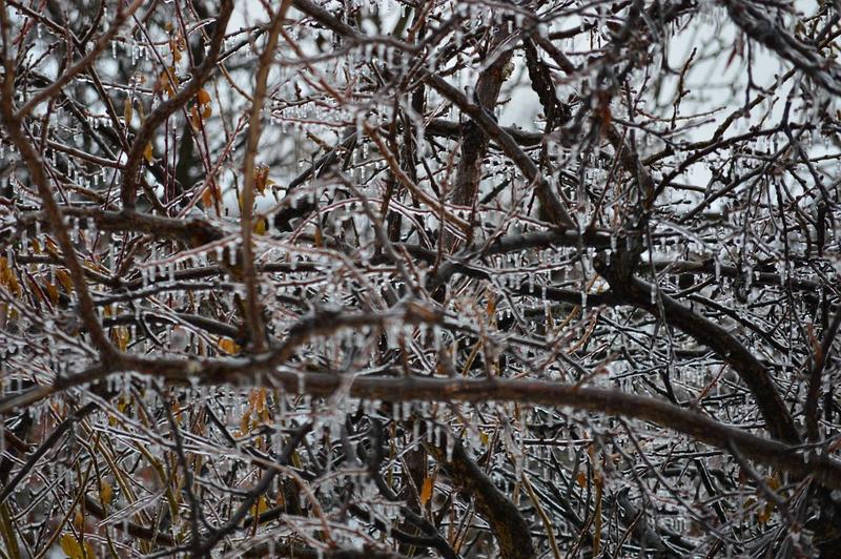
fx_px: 7002
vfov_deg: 4.6
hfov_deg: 6.9
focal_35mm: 300
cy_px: 280
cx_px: 420
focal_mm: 200
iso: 100
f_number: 5.6
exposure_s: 1/60
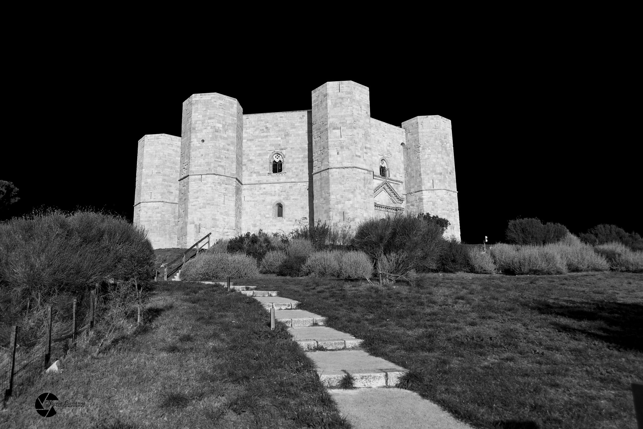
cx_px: 322
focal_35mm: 26
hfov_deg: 69.4
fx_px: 465
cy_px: 214
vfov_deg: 49.6
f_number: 8
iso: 100
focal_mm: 26
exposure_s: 1/400
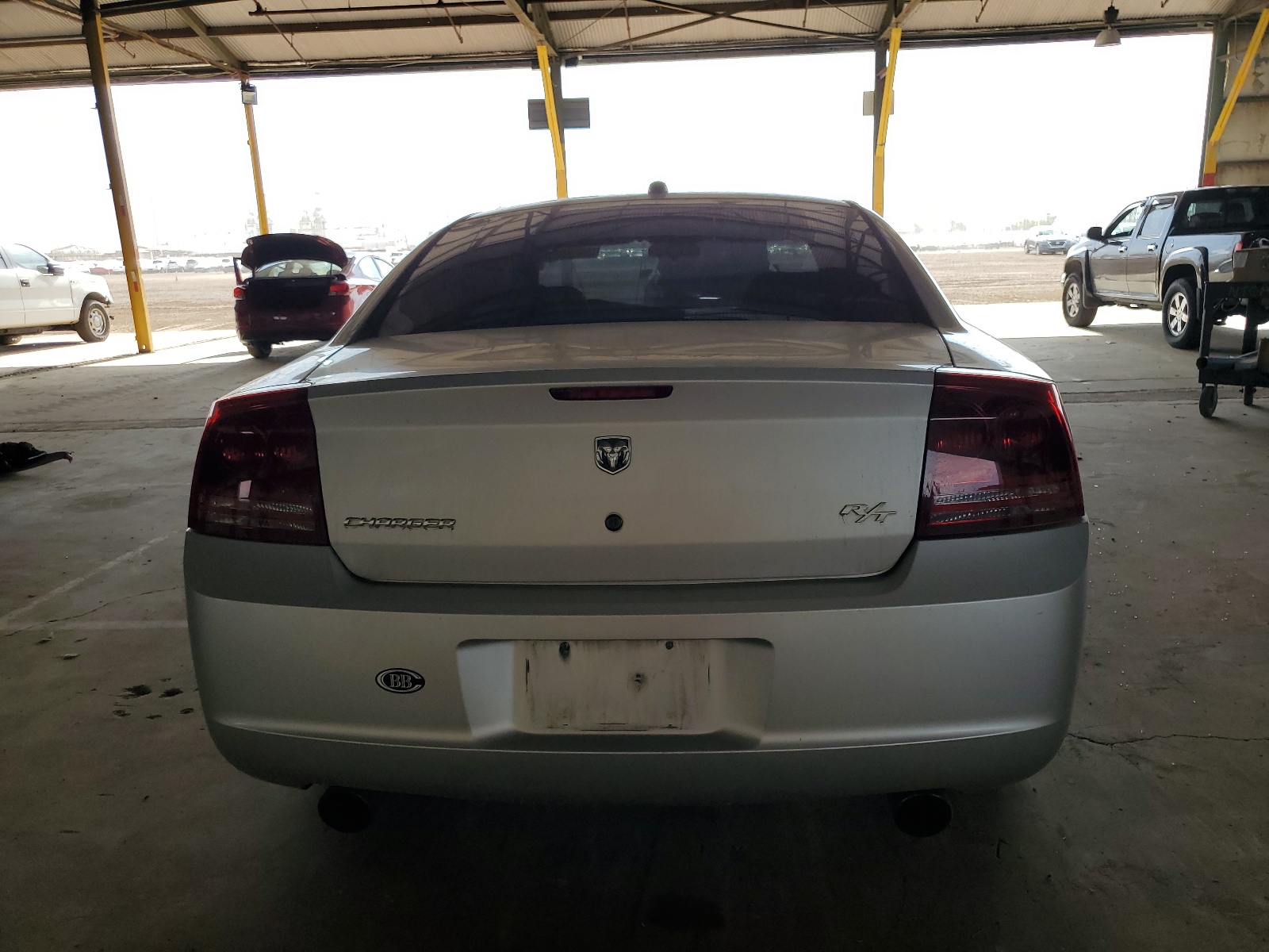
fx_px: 953
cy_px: 476
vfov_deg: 53.1
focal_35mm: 26
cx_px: 634
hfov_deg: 67.3
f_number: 1.5
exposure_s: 1/556
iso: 50
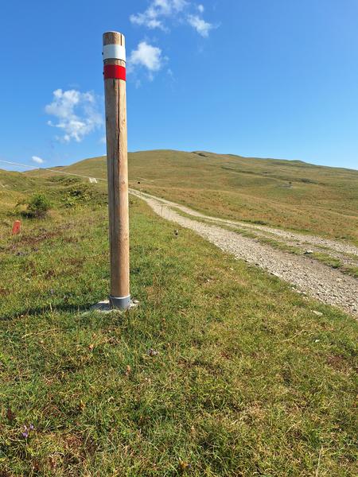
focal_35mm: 23
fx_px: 317
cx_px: 179
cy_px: 238
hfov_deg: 58.9
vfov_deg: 73.9
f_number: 1.8
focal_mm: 5.54
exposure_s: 1/2309
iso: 40
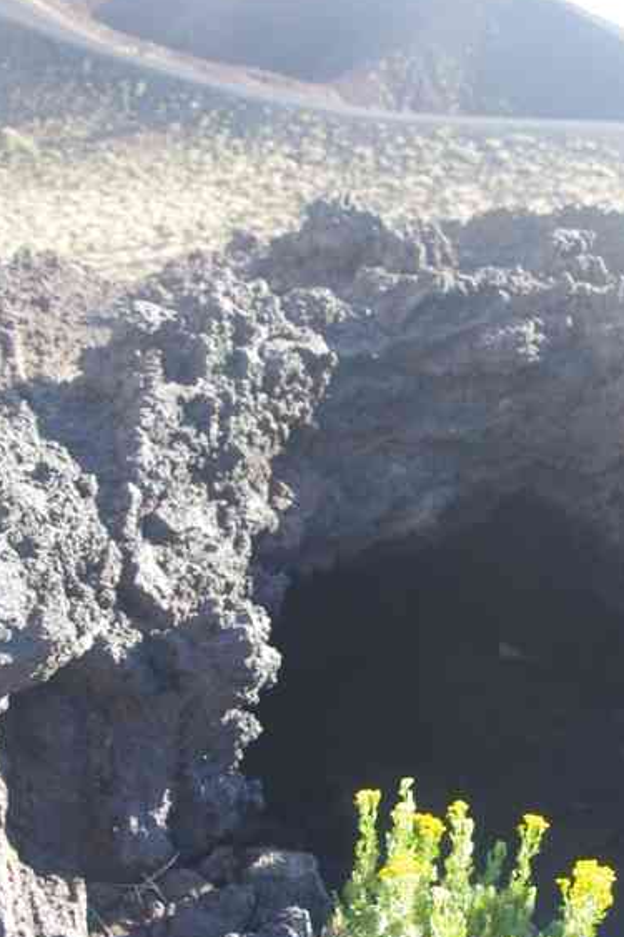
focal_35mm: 72
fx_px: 1863
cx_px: 454
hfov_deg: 18.9
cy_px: 568
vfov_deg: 28.2
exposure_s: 1/50
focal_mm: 26.9
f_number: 5.6
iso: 400
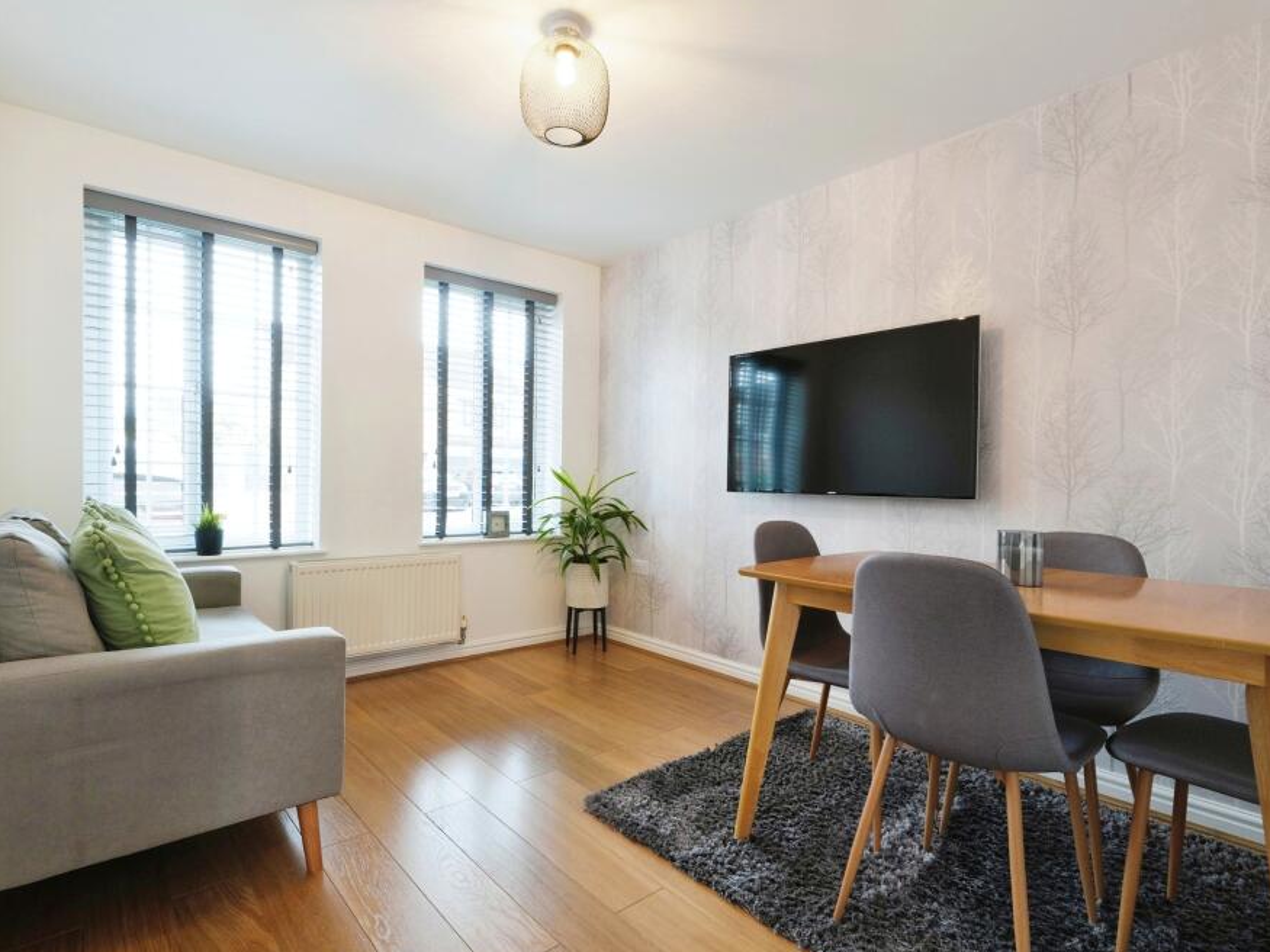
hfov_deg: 86.0
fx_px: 681
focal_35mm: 19
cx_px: 624
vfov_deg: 69.9
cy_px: 484
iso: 200
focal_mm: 11
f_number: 8
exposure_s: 1/3
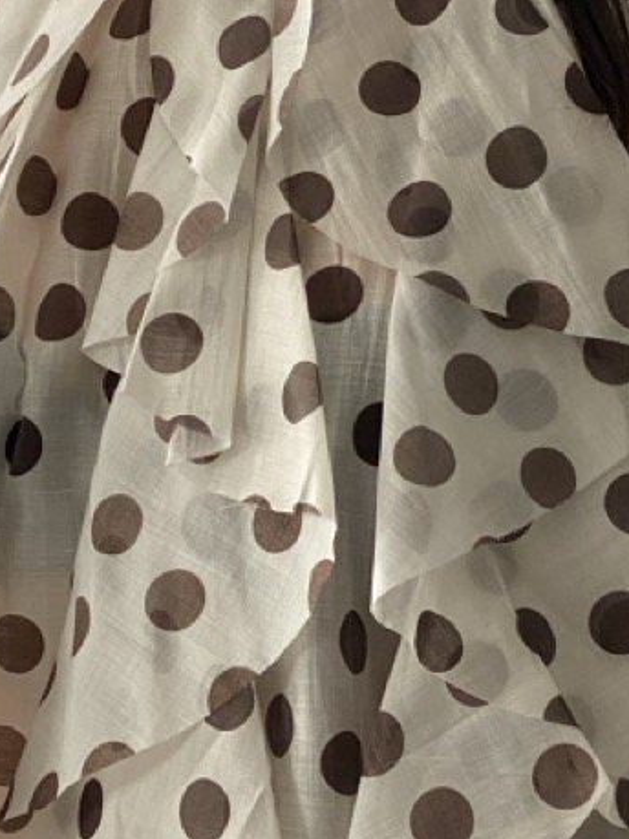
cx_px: 342
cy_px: 612
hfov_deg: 10.2
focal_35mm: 145
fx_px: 3515
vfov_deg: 13.6
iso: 80
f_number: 2
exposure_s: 1/121
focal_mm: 6
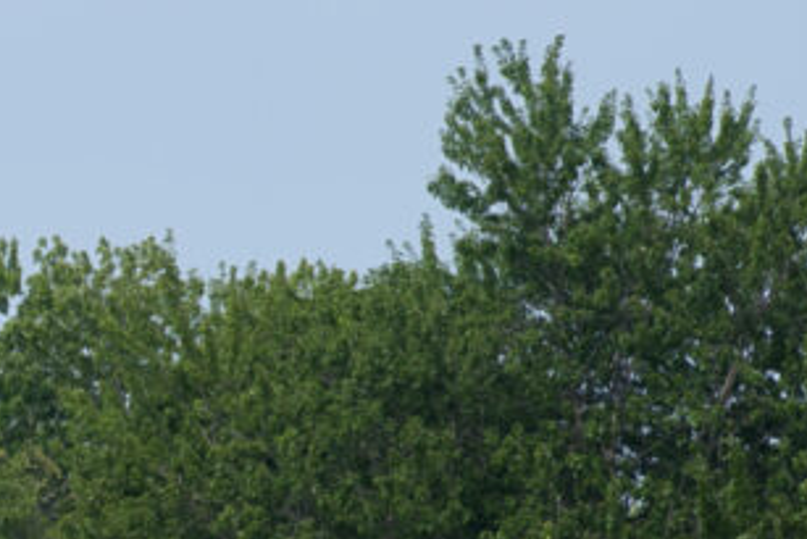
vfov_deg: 1.4
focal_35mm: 1000
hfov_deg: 2.1
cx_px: -526
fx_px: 22426
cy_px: 723
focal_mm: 300
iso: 200
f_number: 13
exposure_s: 1/160
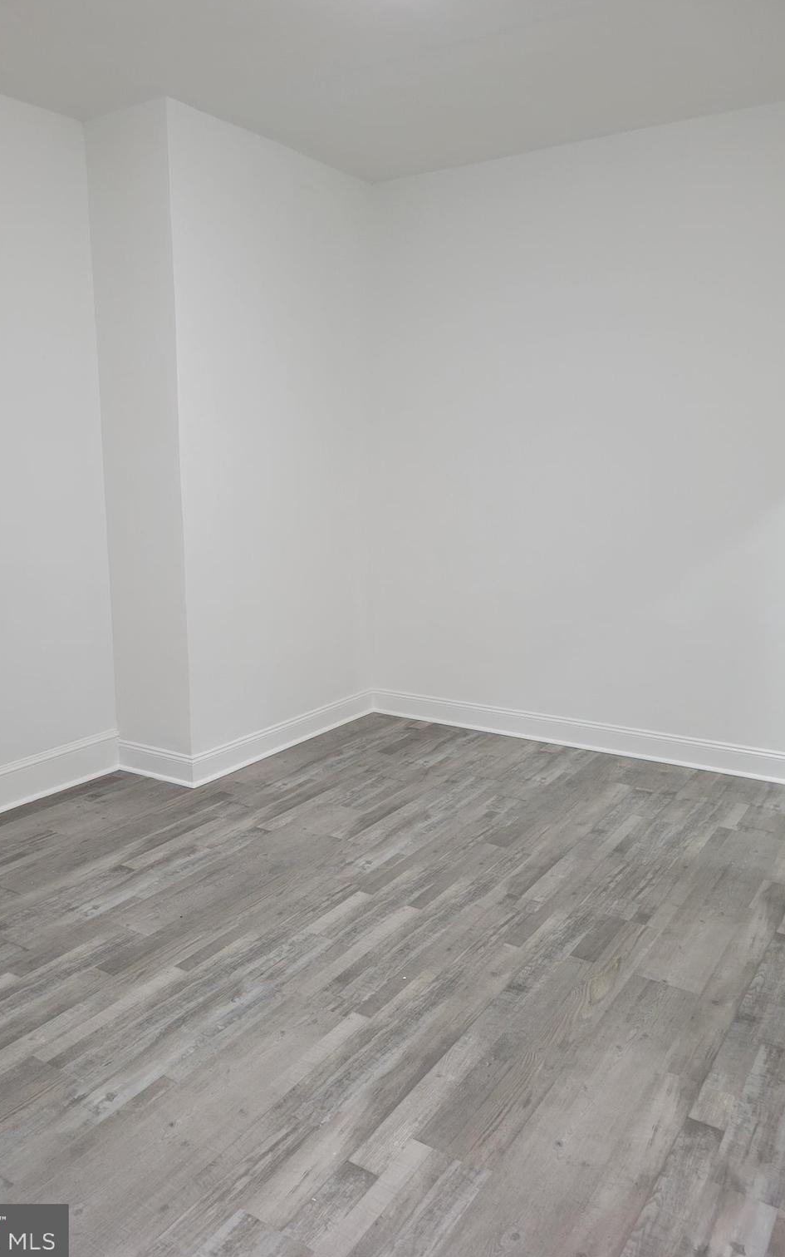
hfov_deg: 44.4
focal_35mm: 28
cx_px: 340
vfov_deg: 66.5
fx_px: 958
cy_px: 633
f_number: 1.8
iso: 160
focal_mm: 5.4
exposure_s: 1/40
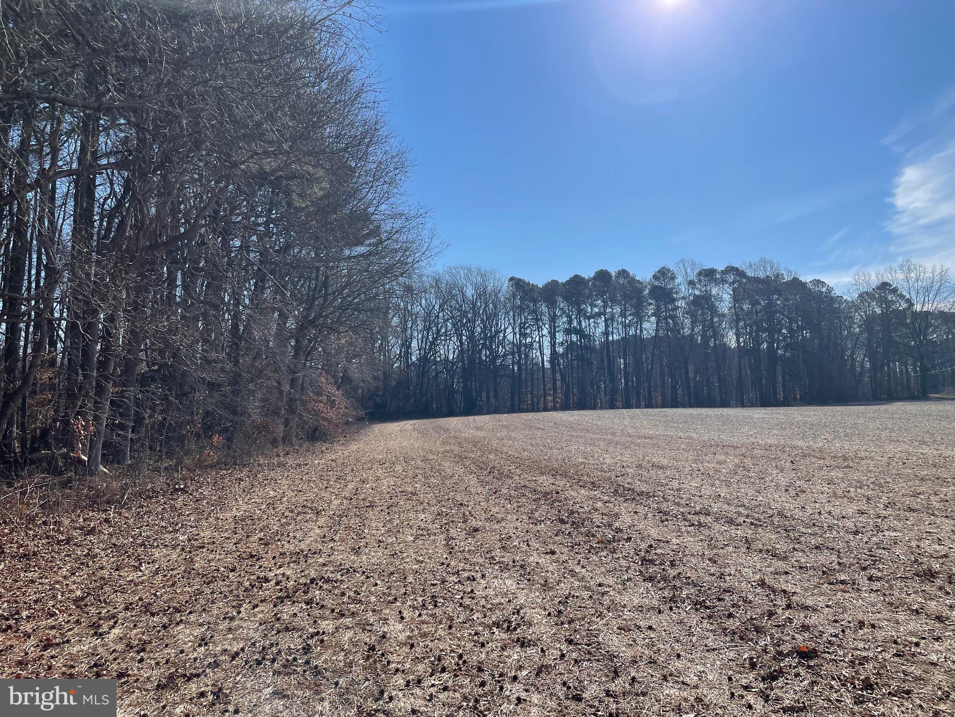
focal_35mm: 26
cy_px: 358
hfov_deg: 67.3
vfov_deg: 53.1
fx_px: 717
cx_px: 478
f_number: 1.6
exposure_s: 1/6135
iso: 32
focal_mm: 4.2
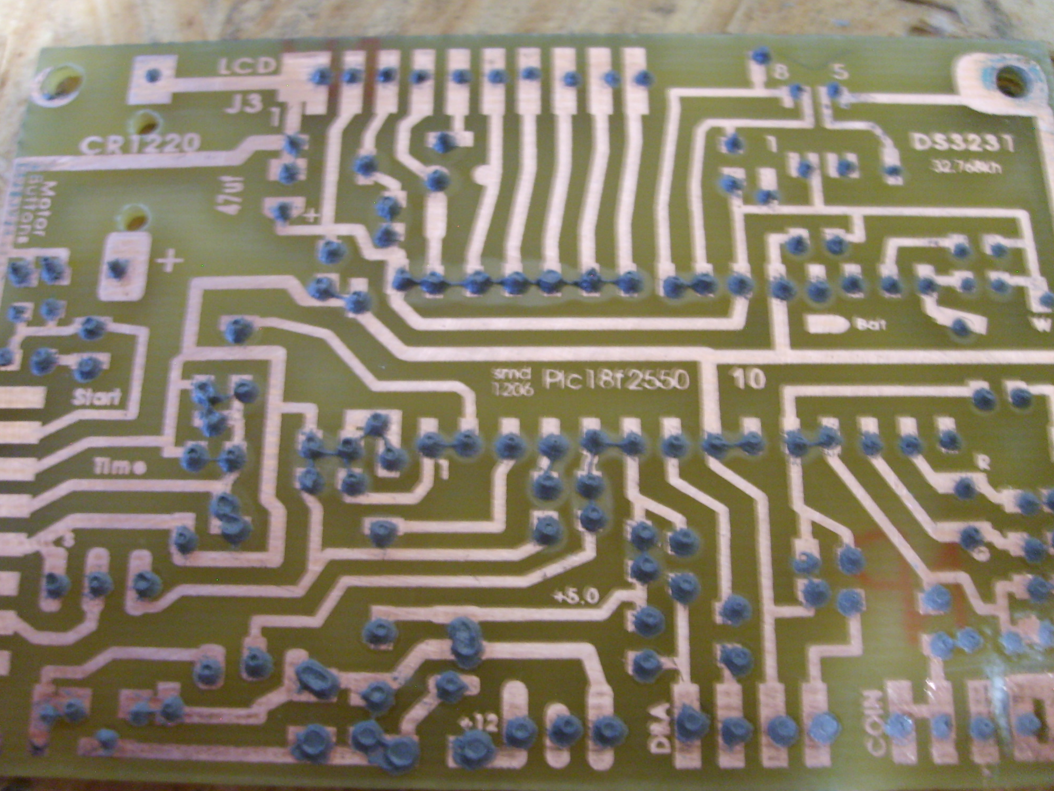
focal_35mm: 36
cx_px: 519
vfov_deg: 39.7
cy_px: 397
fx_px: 1096
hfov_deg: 51.4
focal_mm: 5.8
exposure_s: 1/1.43
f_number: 2.8
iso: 140
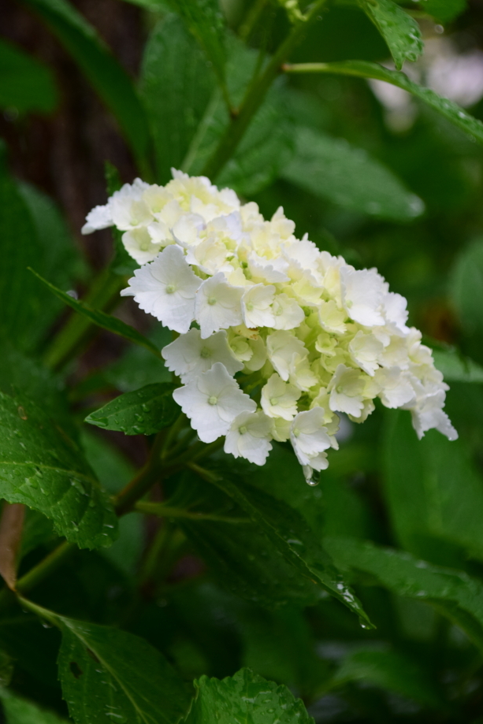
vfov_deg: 17.5
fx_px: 2354
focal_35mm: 117
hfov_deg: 11.7
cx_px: 218
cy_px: 324
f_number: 5.3
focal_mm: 70
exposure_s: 1/800
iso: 1000
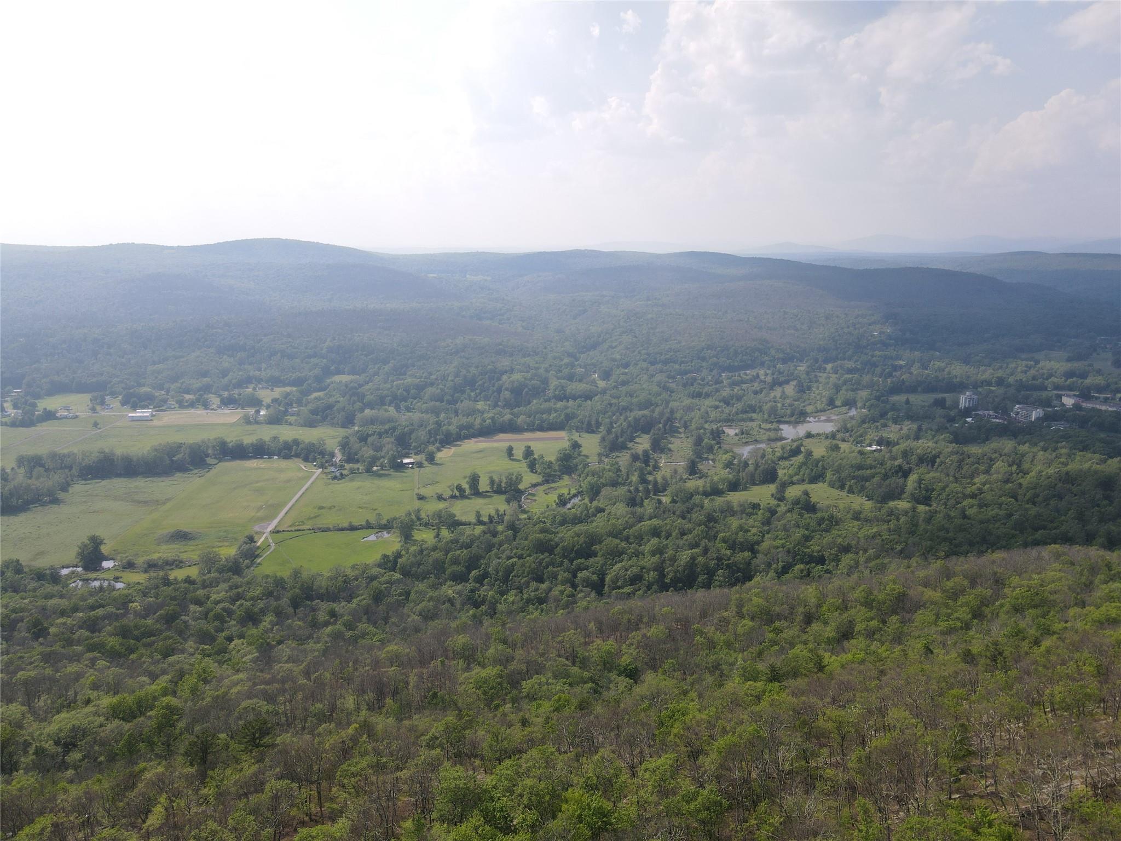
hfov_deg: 71.6
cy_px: 420
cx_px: 560
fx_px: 777
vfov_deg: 56.8
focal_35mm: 24
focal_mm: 4.5
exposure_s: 1/640
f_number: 2.8
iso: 100
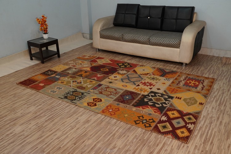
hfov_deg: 57.2
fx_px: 212
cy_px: 77
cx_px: 116
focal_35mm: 33
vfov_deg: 40.0
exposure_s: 1/50
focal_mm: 22
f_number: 6.3
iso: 500
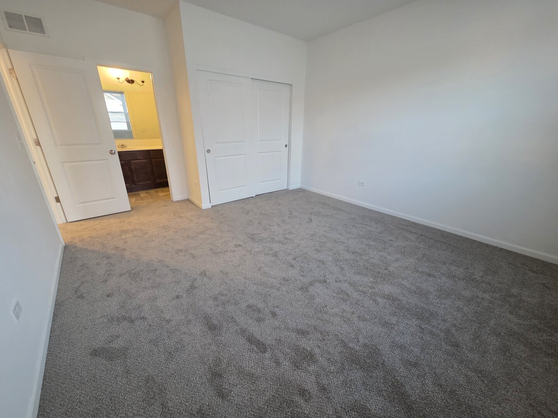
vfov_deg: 89.9
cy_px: 209
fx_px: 210
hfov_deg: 106.2
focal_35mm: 13
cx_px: 279
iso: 500
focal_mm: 2.2
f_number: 1.9
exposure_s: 1/60
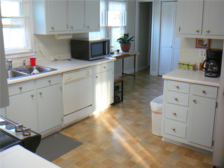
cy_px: 84
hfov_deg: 52.6
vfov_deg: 40.7
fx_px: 226
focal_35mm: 35
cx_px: 112
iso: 200
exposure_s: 1/20
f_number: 2.8
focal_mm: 5.2
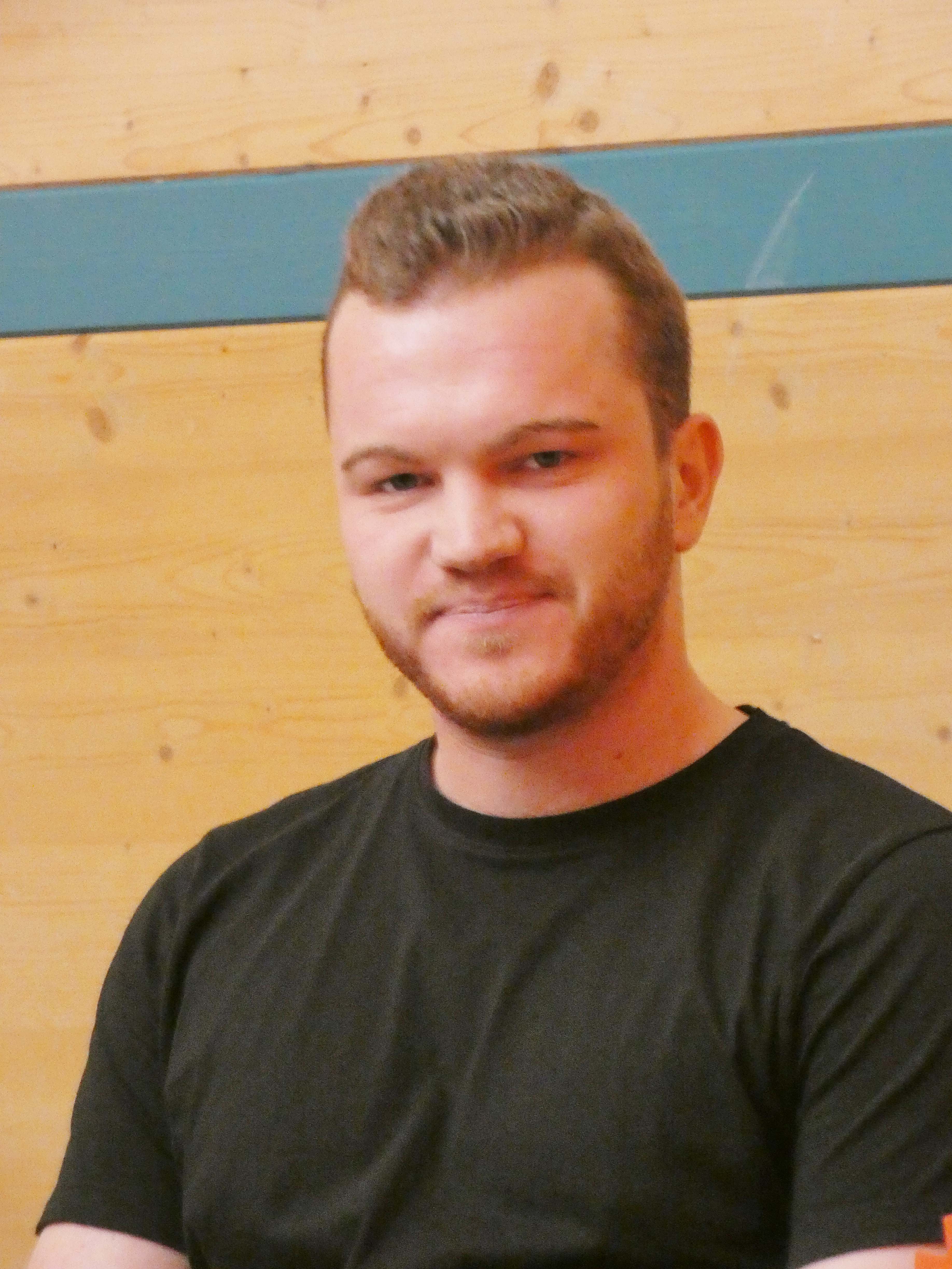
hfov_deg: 5.3
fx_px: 10341
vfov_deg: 7.0
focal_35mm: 282
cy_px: 634
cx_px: 476
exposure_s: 1/10
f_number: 5.5
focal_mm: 50.6
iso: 1600
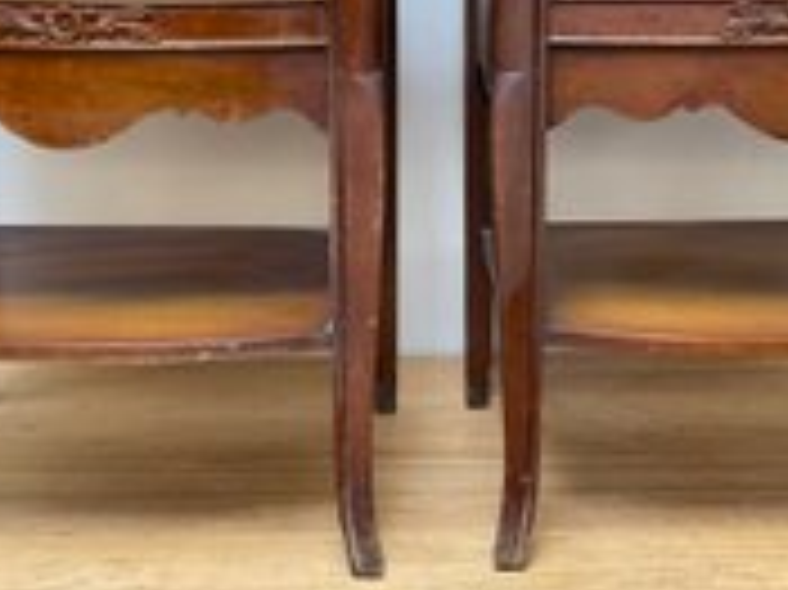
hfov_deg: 33.8
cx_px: 412
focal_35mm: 57
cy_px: 124
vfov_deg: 25.2
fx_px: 1297
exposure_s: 1/60
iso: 80
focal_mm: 3
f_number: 1.8
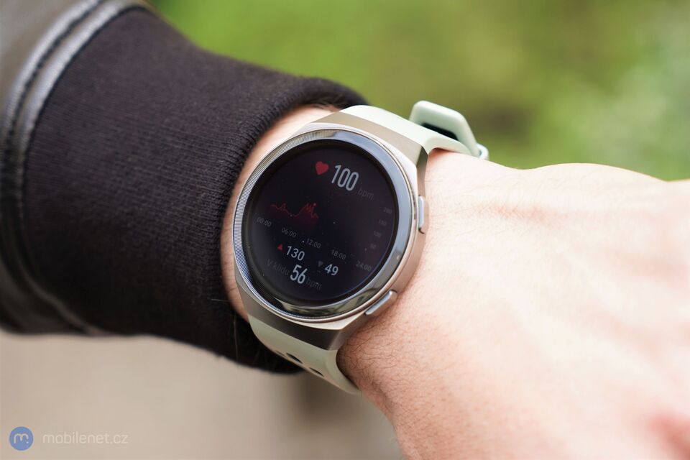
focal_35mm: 70
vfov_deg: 19.5
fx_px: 1342
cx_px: 345
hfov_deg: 28.8
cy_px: 230
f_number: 4
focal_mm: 70
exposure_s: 1/160
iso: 125
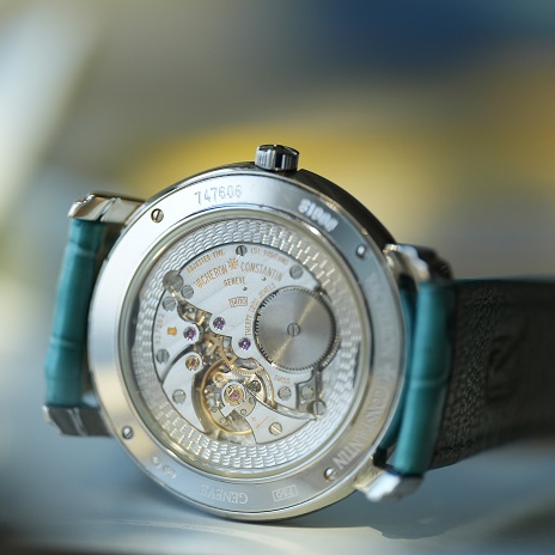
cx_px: 276
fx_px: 2449
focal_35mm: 135
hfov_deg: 12.9
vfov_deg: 12.9
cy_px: 343
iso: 400
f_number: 2.8
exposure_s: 1/250
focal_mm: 105
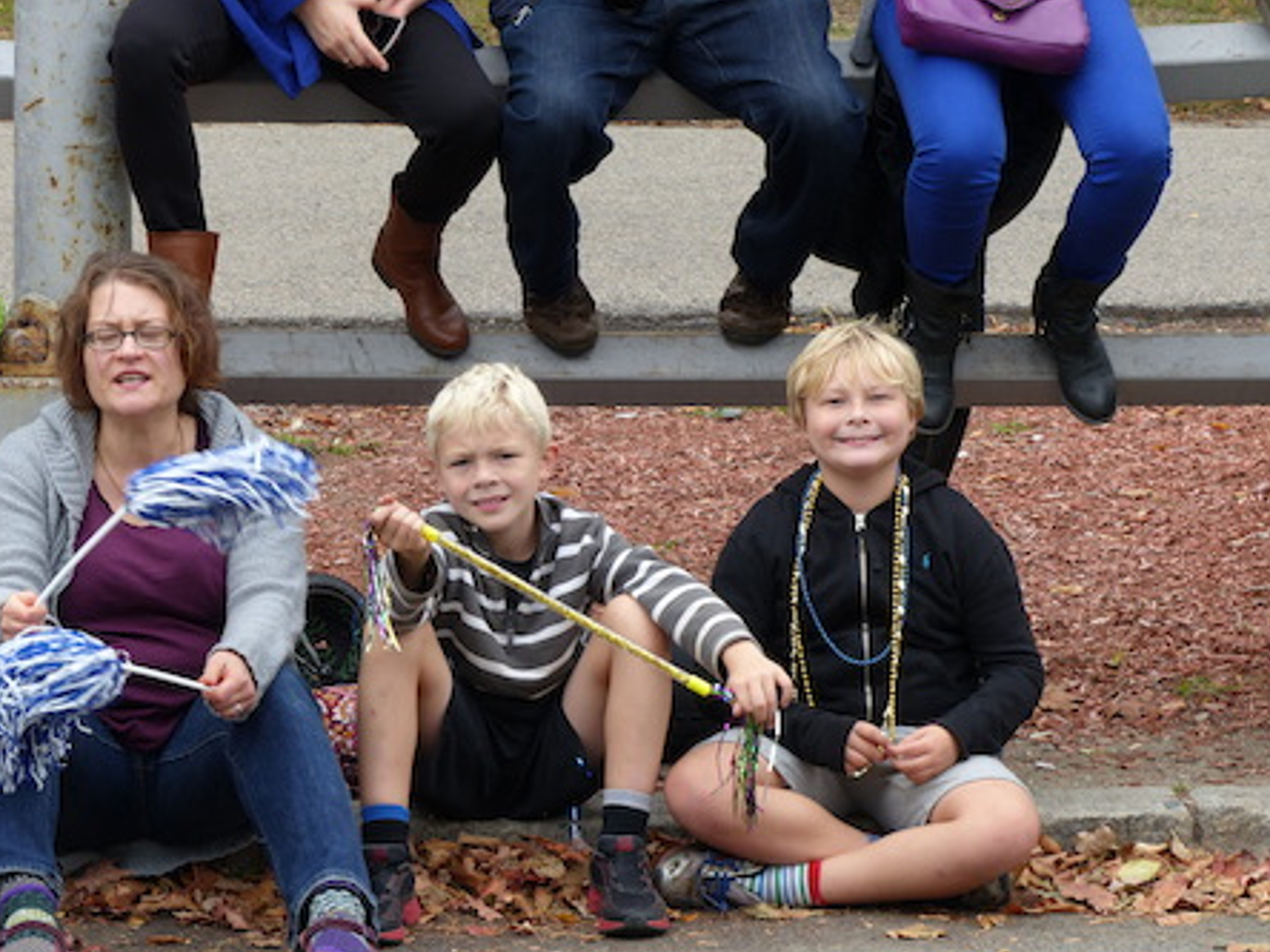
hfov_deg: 10.3
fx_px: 7044
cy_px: 492
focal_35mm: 192
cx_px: 542
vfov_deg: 7.7
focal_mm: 28.7
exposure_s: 1/250
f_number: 4
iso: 100
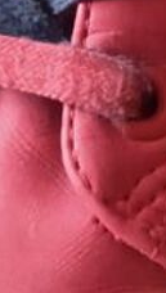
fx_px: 1387
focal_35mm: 178
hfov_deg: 6.6
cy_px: -64
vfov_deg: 11.8
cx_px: 354
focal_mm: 3.43
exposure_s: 1/10
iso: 2382
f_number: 2.2
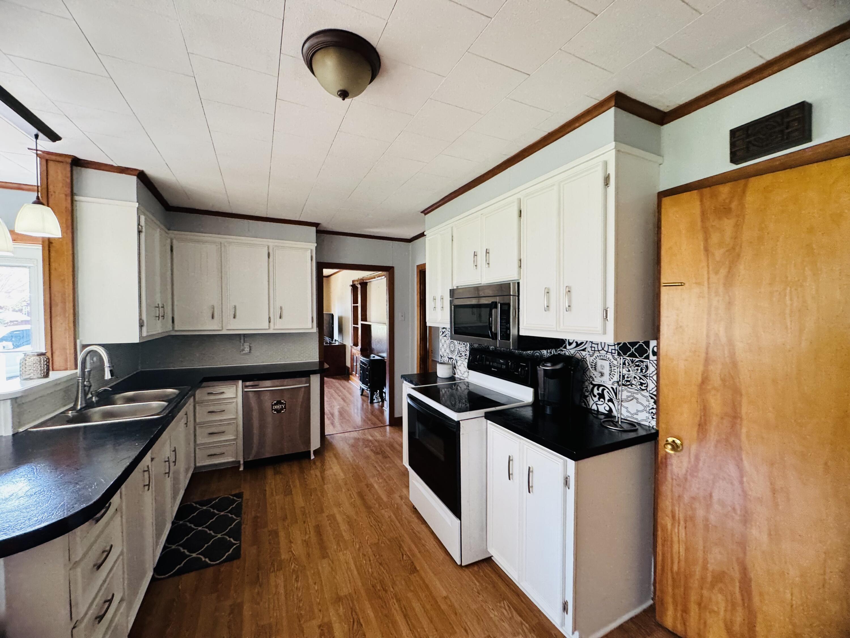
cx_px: 425
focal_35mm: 14
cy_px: 319
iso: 200
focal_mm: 2.22
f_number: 2.2
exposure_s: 1/60
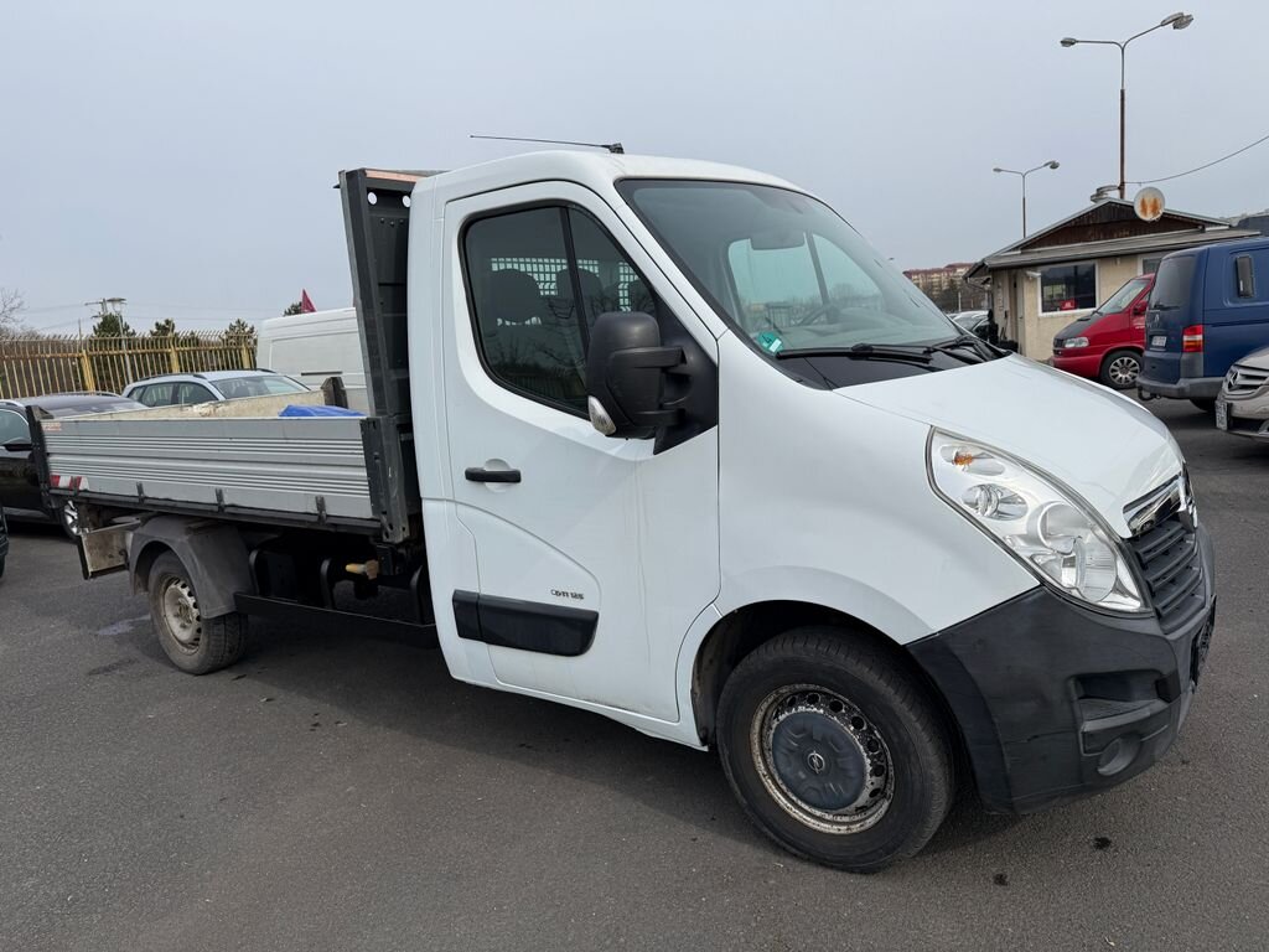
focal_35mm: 24
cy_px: 476
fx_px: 880
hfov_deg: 71.6
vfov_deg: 56.8
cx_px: 634
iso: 80
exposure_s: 1/5714
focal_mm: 6.76
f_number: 1.78
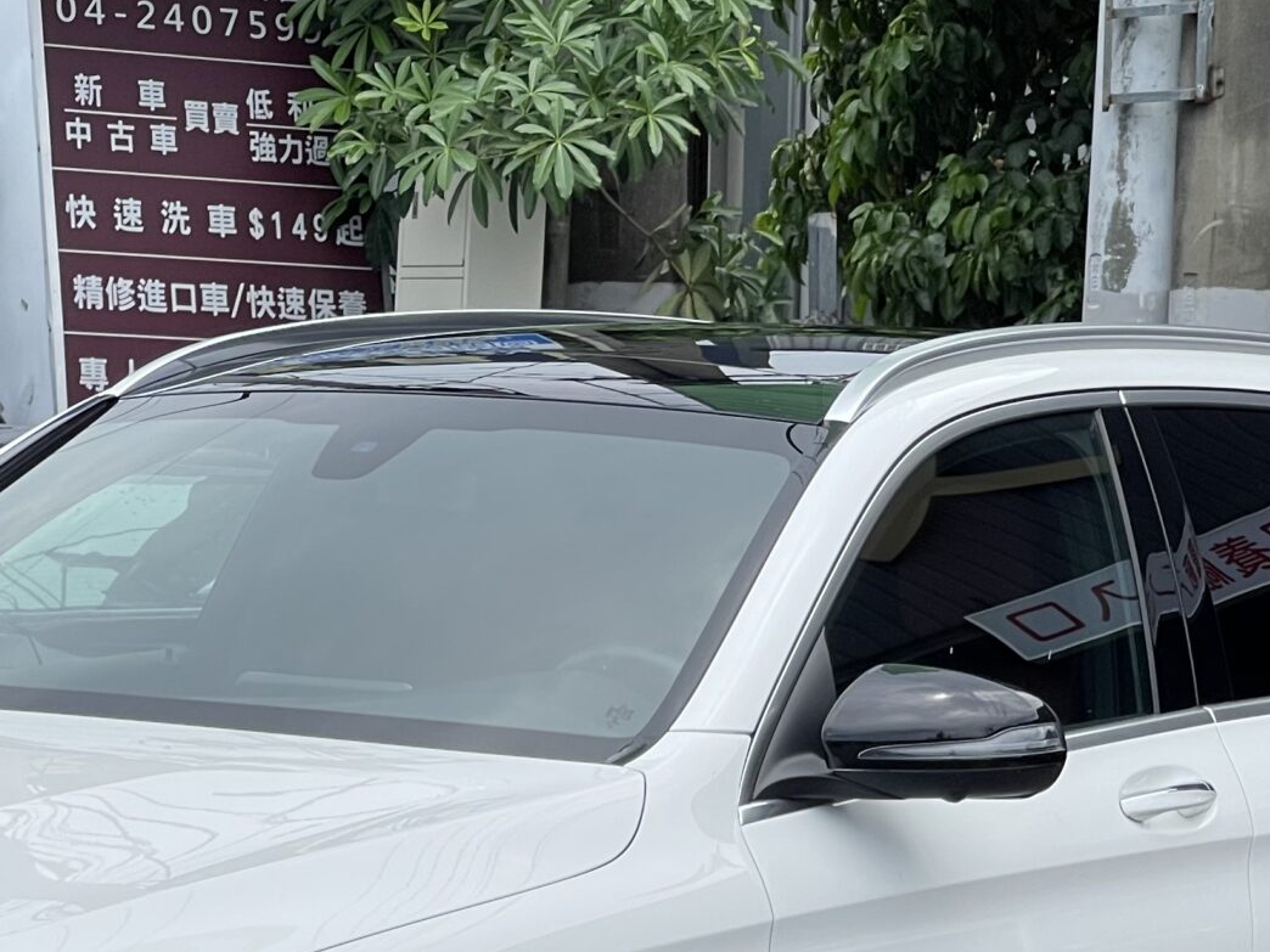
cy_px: 1027
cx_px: 380
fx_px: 5760
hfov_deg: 12.6
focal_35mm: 157
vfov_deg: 9.4
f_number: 2.2
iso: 20
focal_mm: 7.5
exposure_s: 1/861
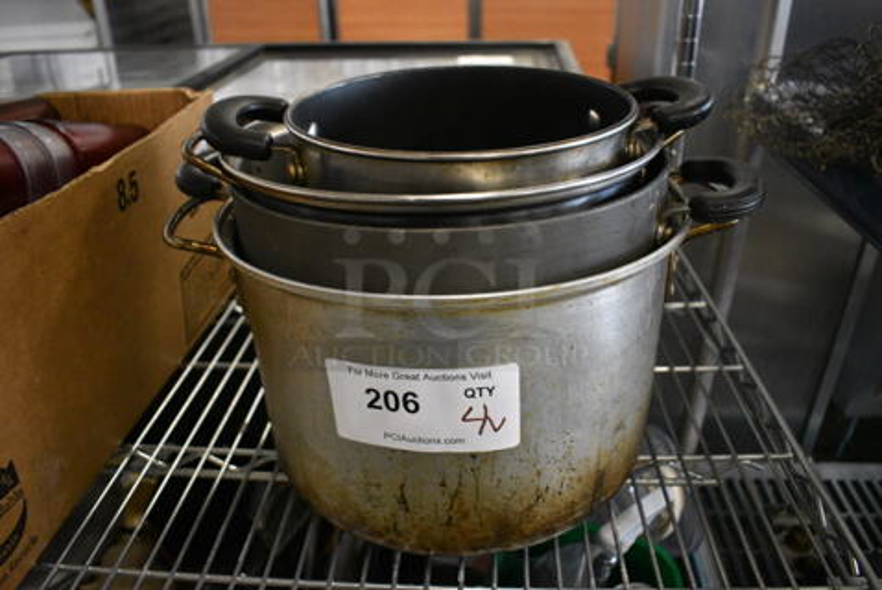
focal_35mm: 27
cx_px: 441
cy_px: 295
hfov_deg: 67.3
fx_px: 662
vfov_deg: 48.1
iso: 3600
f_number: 3.5
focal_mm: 18
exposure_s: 1/125
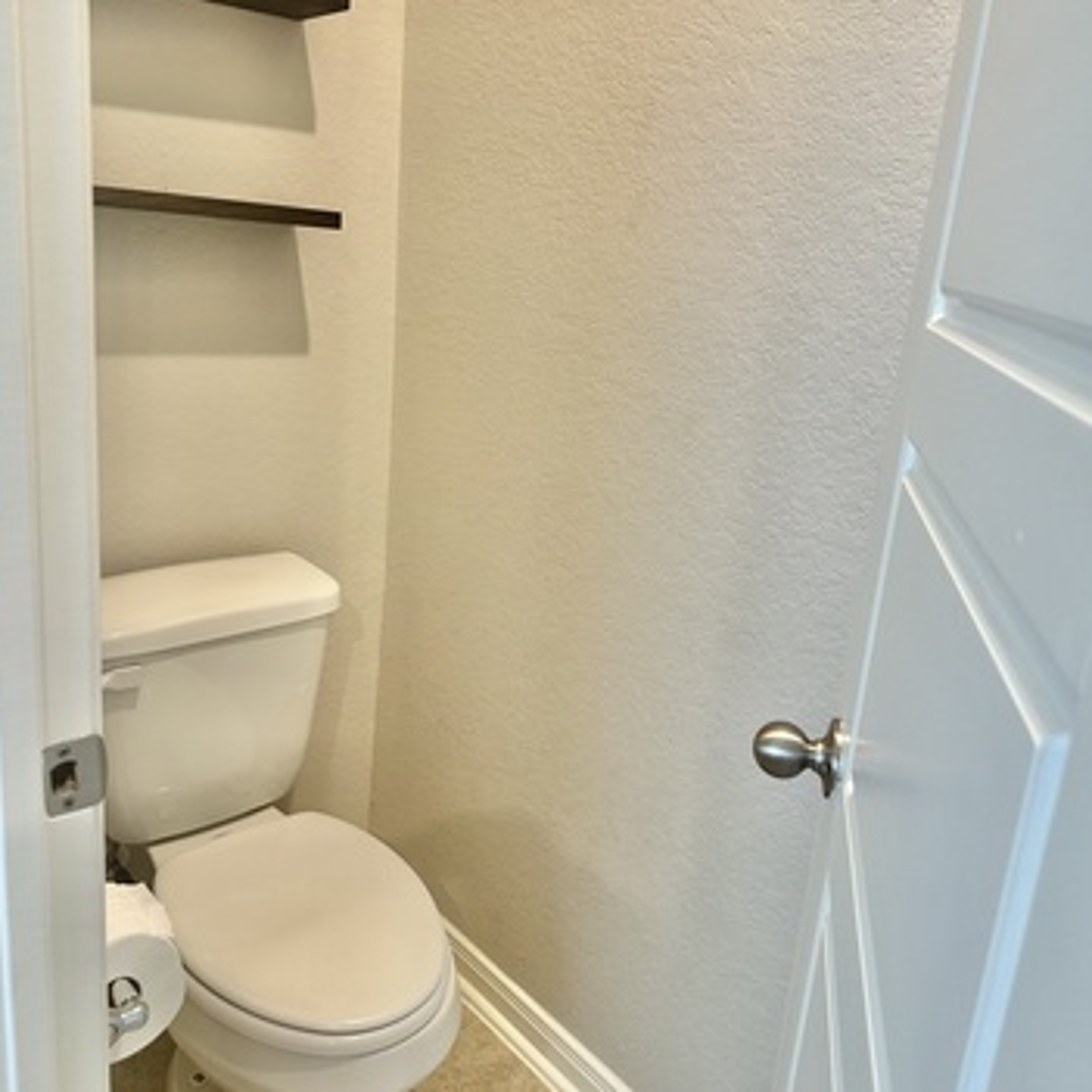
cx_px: 541
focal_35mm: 29
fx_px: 1035
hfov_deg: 55.6
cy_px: 510
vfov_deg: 55.6
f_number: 1.78
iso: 125
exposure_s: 1/60
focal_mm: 6.86
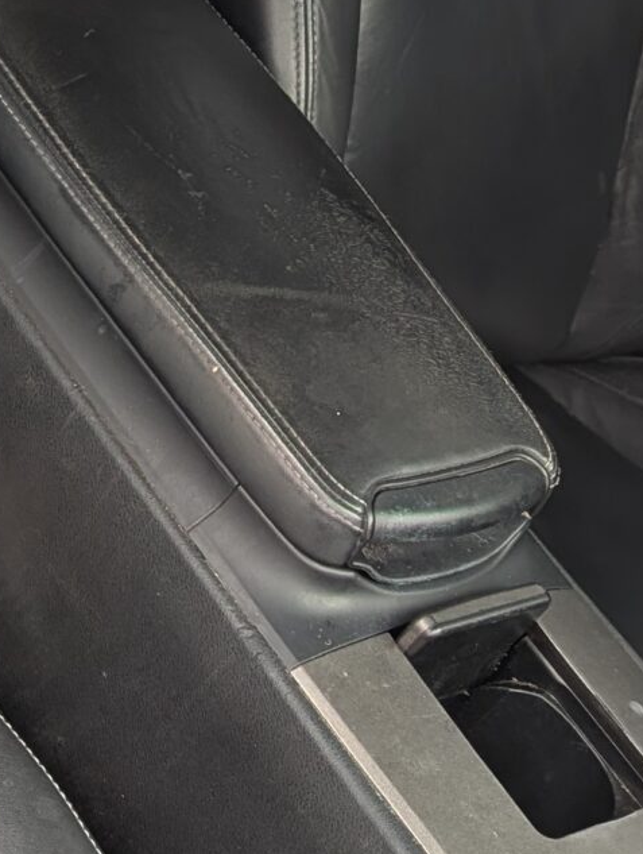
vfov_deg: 20.2
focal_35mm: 97
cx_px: -443
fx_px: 2395
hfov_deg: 13.9
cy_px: 309
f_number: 1.68
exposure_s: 1/496
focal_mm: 6.9
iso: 174
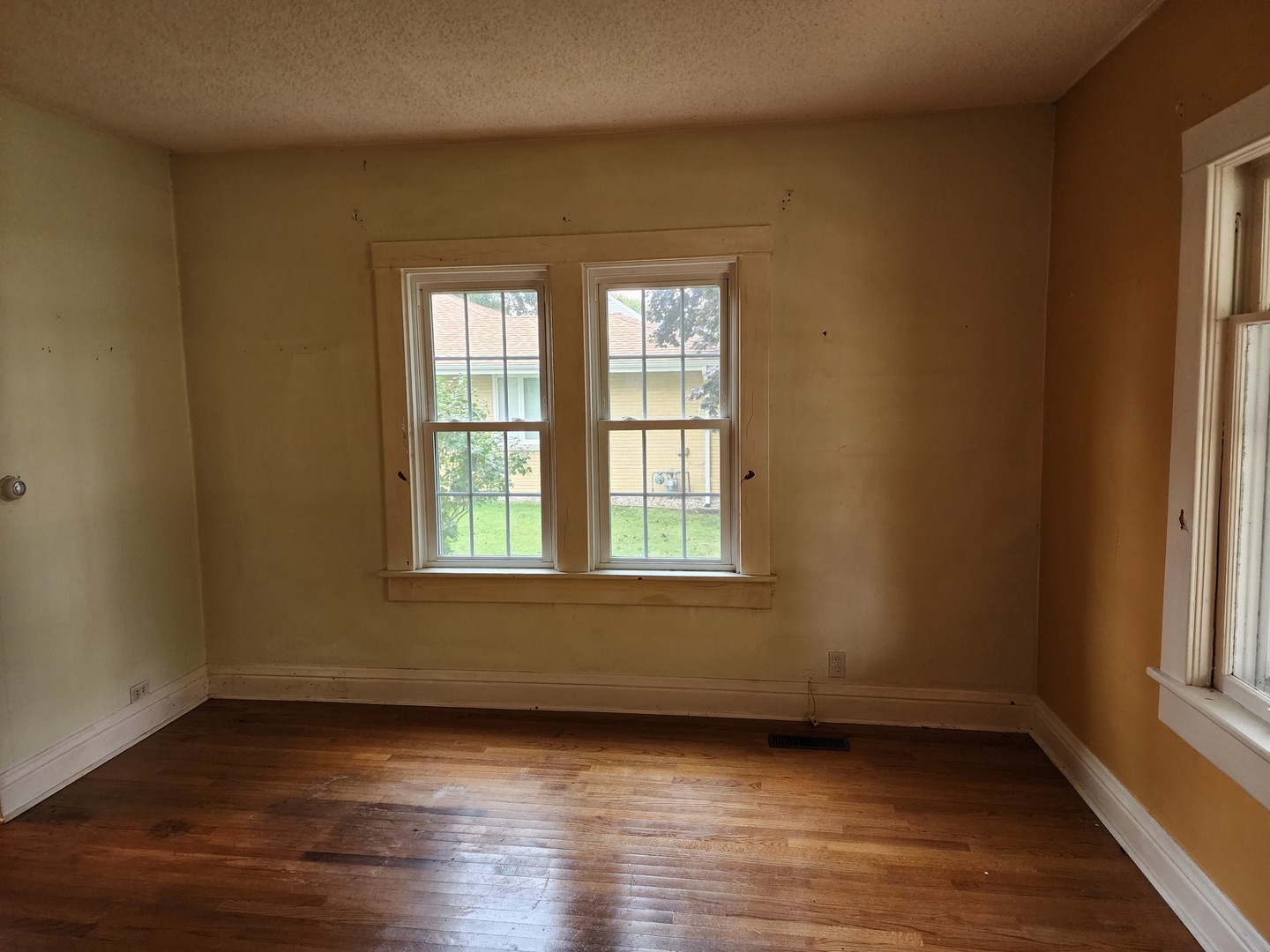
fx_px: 844
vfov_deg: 58.9
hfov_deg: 73.9
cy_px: 476
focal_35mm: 23
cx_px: 635
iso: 250
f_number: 1.8
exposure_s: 1/120
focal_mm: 6.4
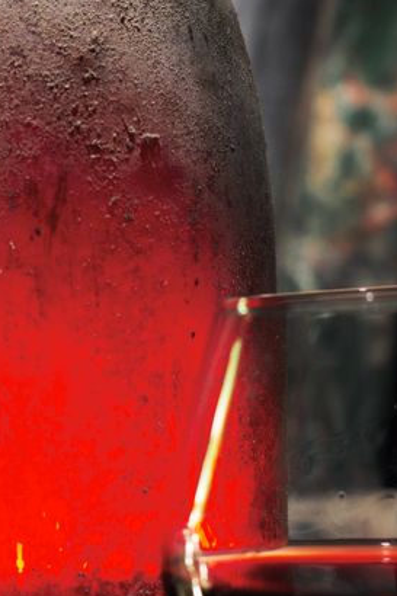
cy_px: 103
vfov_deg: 13.1
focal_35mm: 156
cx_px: 23
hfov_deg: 8.8
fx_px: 2582
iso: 200
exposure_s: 1/250
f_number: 4
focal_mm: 50
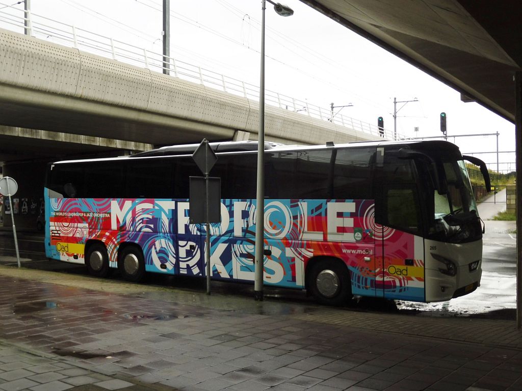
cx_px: 261
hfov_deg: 45.8
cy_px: 196
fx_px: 618
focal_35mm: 41
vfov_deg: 35.1
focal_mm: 7.4
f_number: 3.9
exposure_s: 1/60
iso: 100
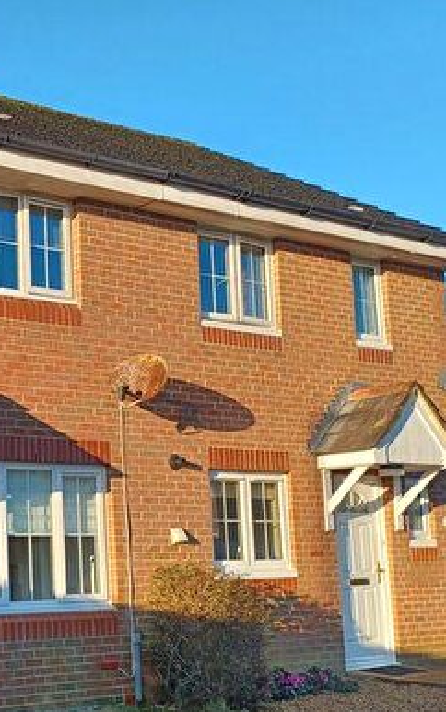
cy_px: 453
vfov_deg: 41.4
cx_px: -146
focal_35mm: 48
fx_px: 931
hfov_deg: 23.5
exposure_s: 1/147
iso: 32
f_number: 1.8
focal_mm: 4.6
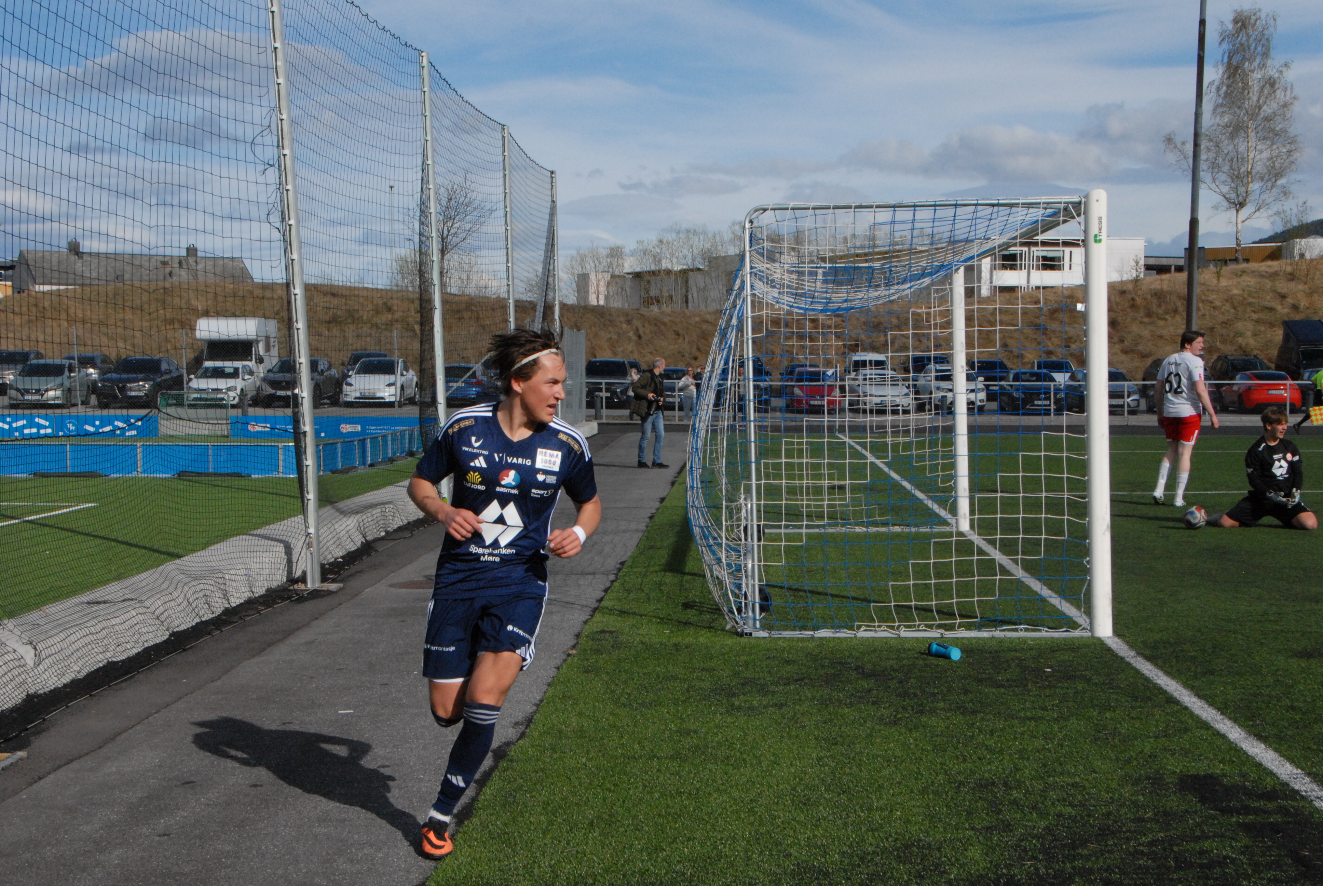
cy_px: 443
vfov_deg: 25.1
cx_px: 662
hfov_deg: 36.8
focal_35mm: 54
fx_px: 1987
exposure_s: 1/1000
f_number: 16
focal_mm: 36
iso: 1000
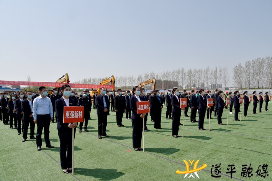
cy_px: 90
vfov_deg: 53.2
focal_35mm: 24
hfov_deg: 73.7
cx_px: 136
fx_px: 181
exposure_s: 1/800
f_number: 16
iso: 400
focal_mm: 24
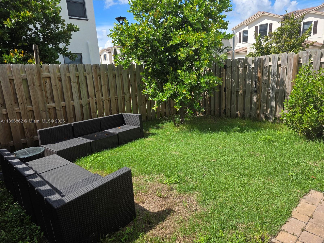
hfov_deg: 73.9
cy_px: 122
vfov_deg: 58.9
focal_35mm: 23
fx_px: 215
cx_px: 162
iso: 80
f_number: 1.7
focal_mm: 6.3
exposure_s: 1/3768
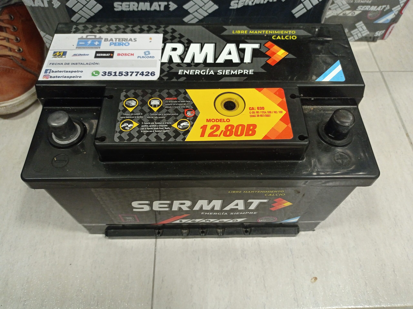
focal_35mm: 28
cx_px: 206
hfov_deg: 63.5
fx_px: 334
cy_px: 154
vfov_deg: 49.7
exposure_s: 1/33.3
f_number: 1.79
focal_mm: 4.7
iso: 213
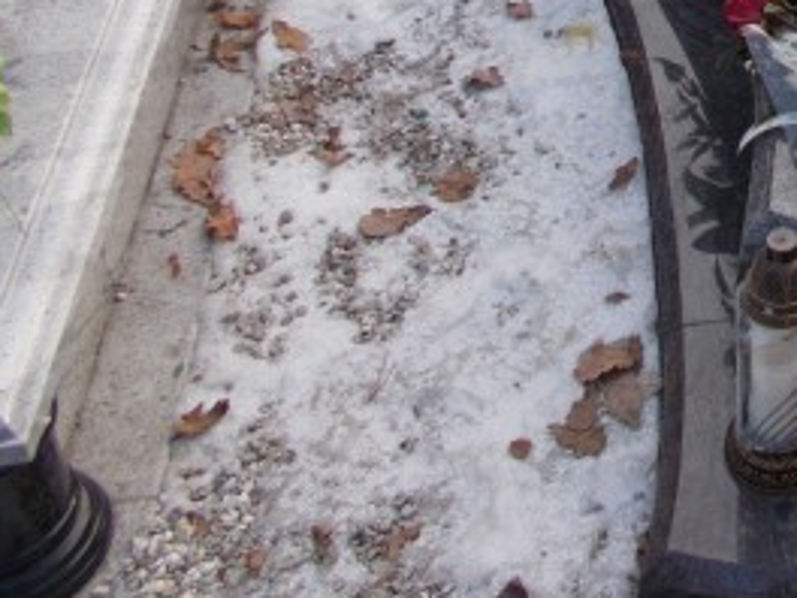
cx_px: 930
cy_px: -118
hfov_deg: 27.4
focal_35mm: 63
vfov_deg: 21.6
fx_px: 1451
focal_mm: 4.6
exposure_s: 1/320
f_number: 3.2
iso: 80
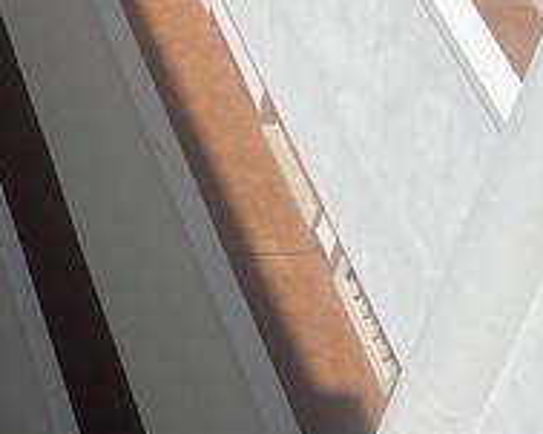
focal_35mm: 121
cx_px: -595
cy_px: -507
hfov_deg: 13.3
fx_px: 1944
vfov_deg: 11.2
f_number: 1.6
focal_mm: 4.2
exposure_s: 1/5556
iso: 32
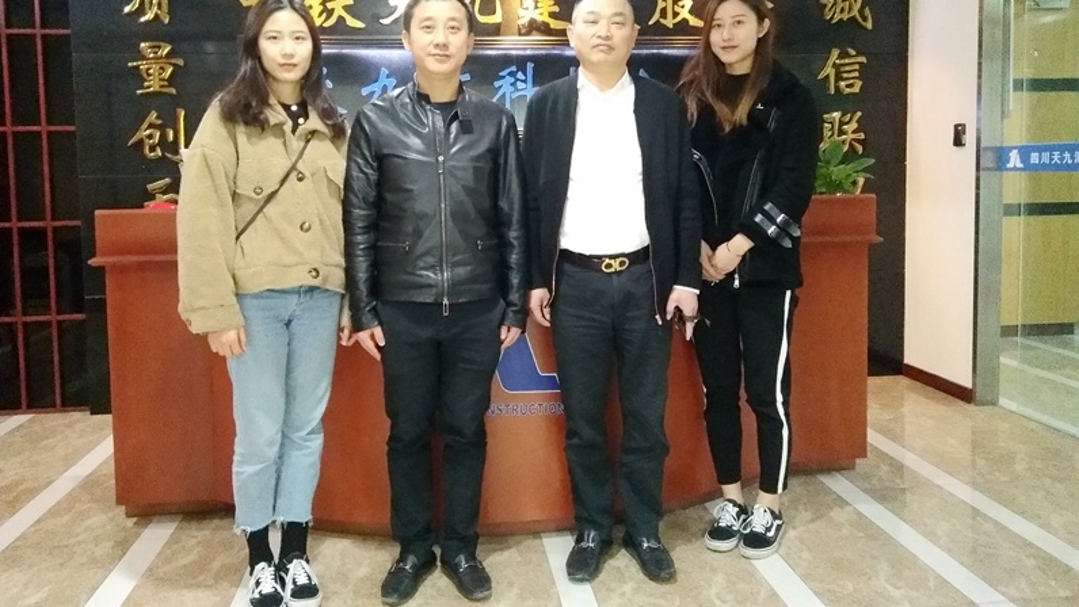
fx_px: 658
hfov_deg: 78.7
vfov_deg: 49.0
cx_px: 538
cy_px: 222
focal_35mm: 23
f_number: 2.2
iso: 942
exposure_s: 1/16.7
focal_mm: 3.66
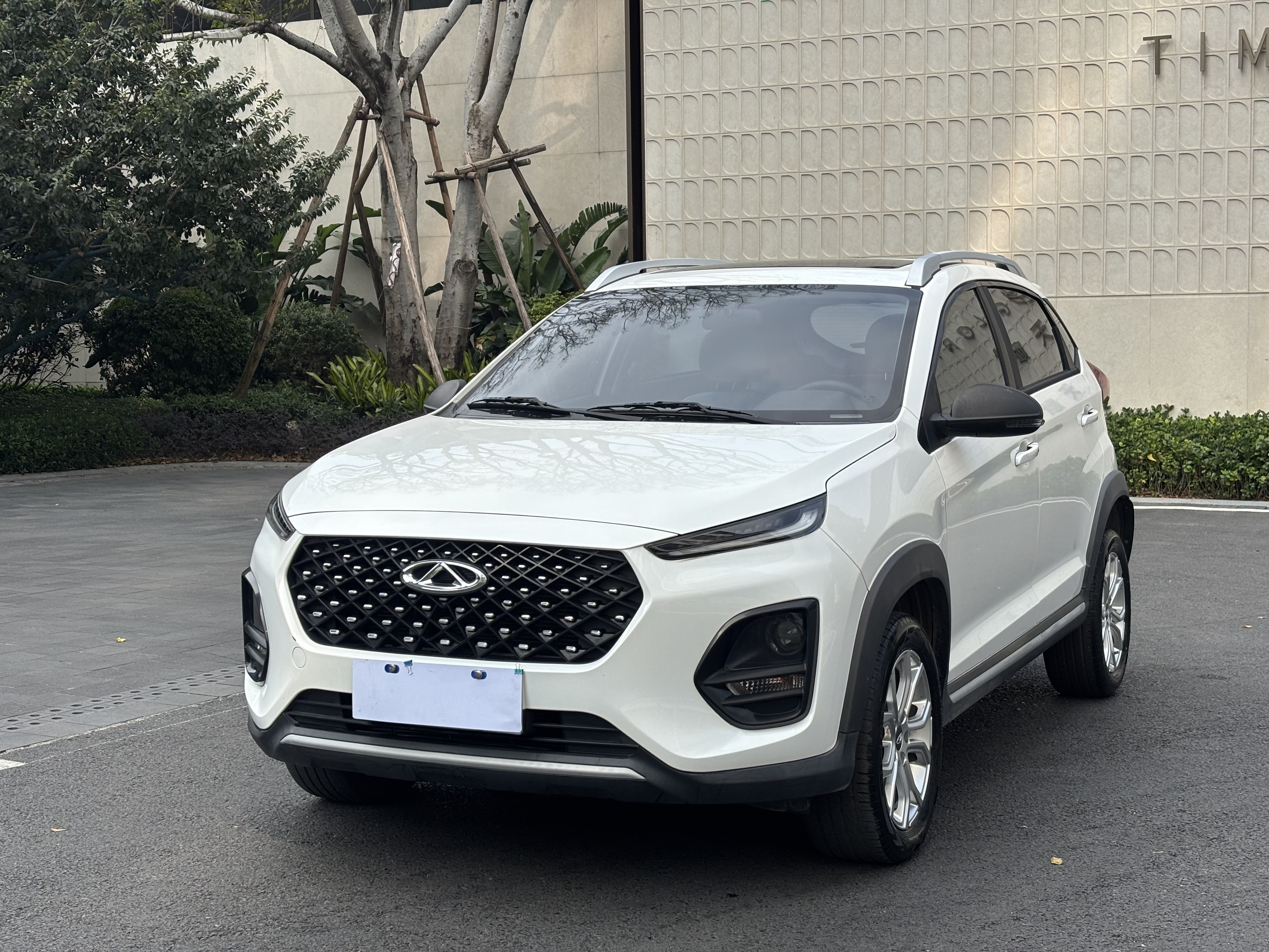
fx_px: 1906
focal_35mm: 52
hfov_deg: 36.8
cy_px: 476
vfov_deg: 28.0
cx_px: 634
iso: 32
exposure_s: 1/2288
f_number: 1.6
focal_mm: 5.96
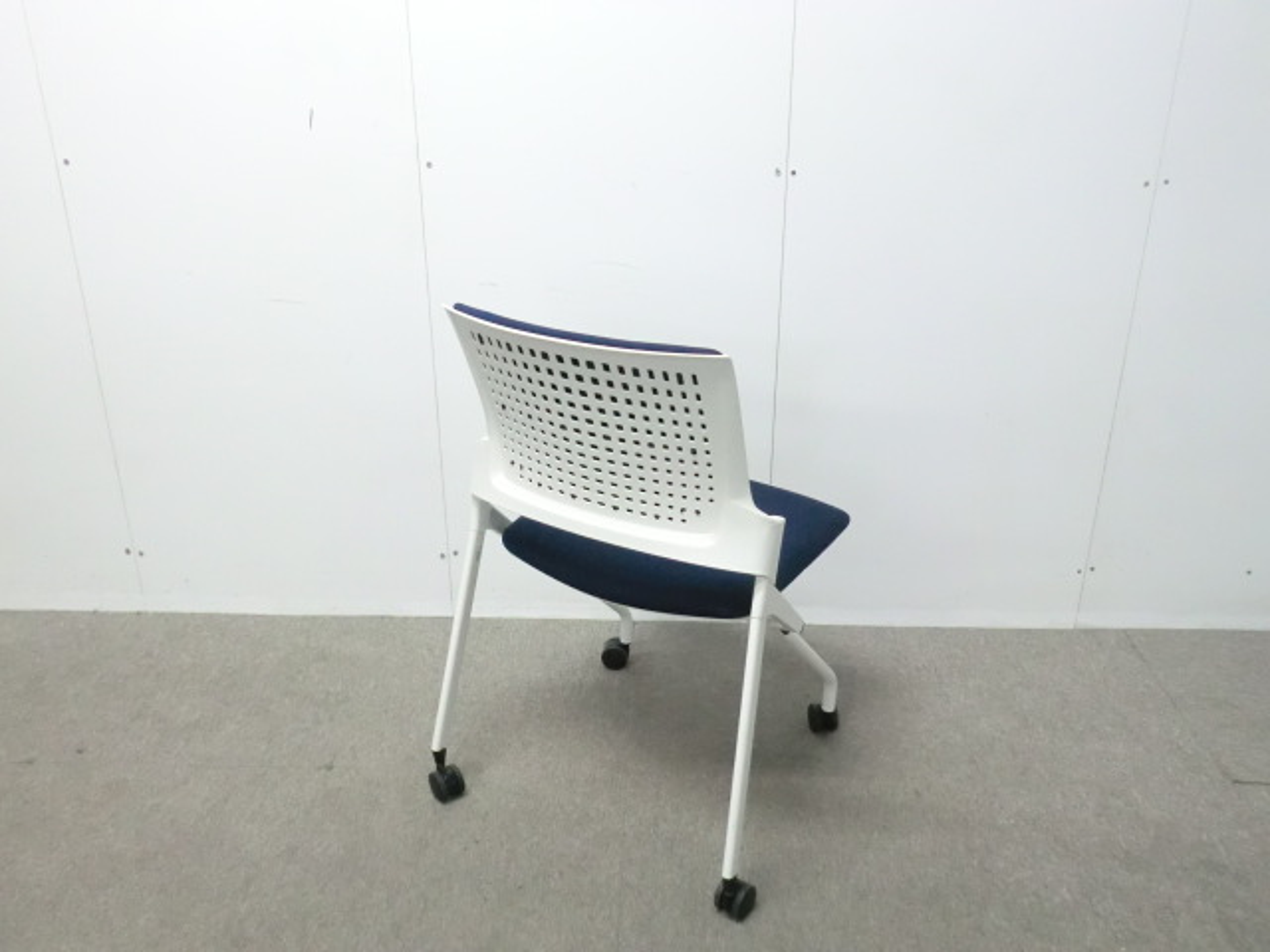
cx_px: 635
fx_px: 1174
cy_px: 476
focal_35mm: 32
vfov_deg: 44.2
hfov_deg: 56.8
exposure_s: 1/50
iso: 800
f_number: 3.5
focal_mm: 5.8
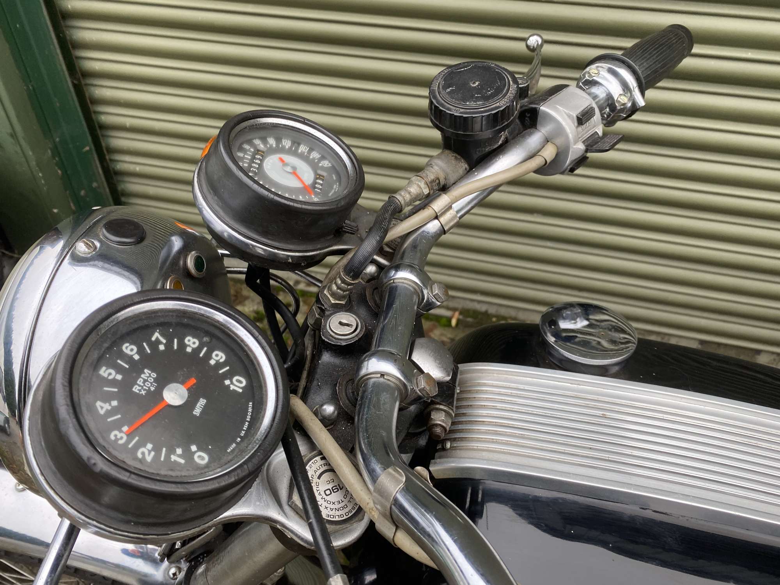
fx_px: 586
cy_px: 292
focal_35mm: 26
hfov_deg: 67.3
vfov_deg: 53.1
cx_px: 390
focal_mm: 4.25
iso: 64
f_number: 1.8
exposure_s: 1/121
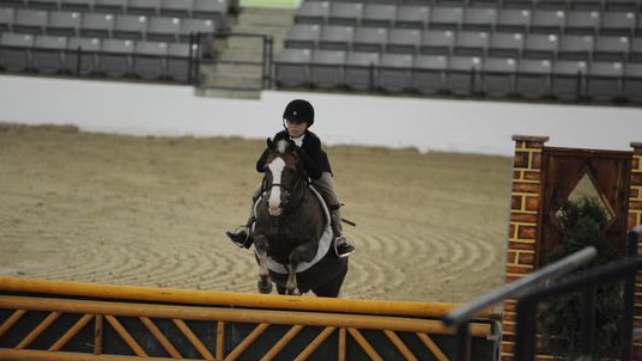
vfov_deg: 4.9
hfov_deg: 8.6
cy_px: 250
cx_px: 290
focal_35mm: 250
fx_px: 4258
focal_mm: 200
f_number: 2.8
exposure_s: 1/400
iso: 6400
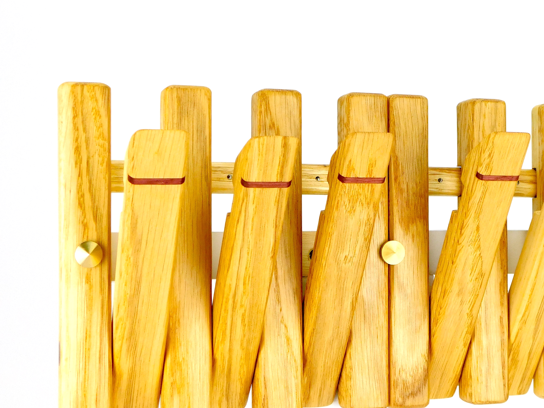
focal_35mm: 68
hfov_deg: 28.3
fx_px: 1069
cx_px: 370
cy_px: 211
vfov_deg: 21.6
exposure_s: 1/250
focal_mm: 7.1
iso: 125
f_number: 3.6
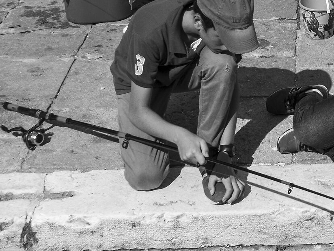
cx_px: 473
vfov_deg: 13.9
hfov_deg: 17.2
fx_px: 1013
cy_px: 17
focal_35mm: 105
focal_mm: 18
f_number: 4
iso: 200
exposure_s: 1/2000
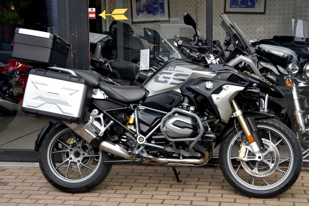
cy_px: 103
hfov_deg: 28.8
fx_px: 601
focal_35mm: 70
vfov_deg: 19.5
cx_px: 154
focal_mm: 70
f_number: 10
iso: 1600
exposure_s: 1/400
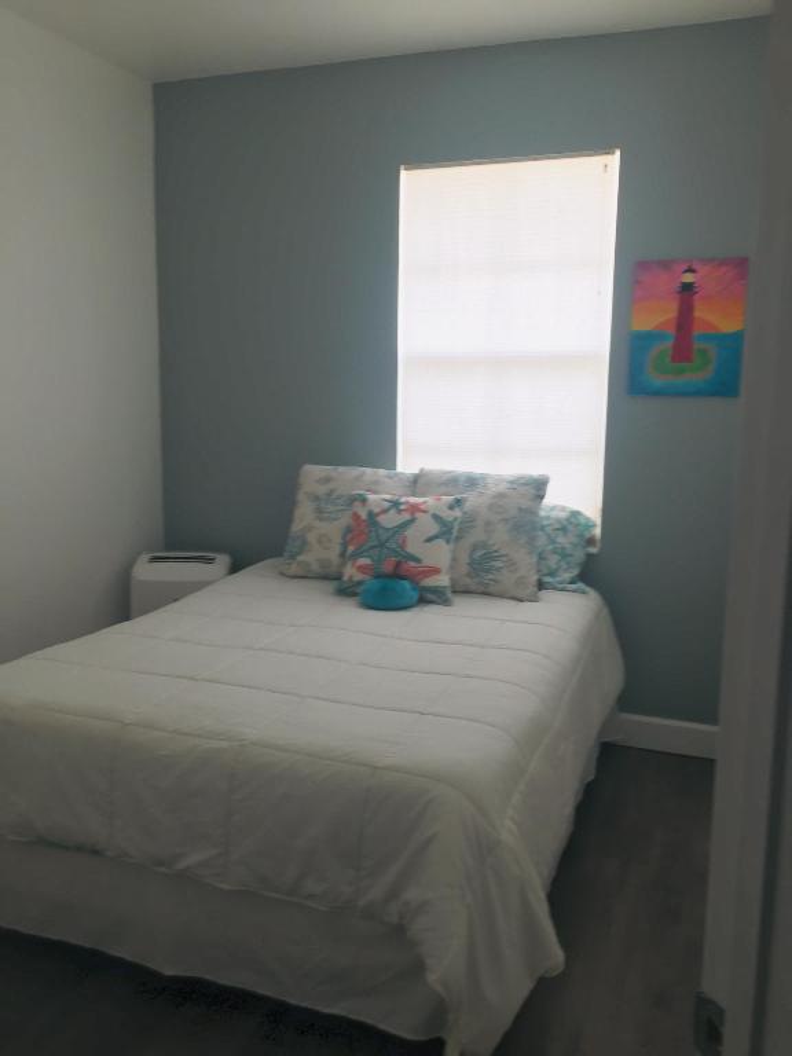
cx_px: 396
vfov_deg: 61.7
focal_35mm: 29
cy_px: 528
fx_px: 885
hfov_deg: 48.2
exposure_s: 1/40
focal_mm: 4.15
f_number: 2.2
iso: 32
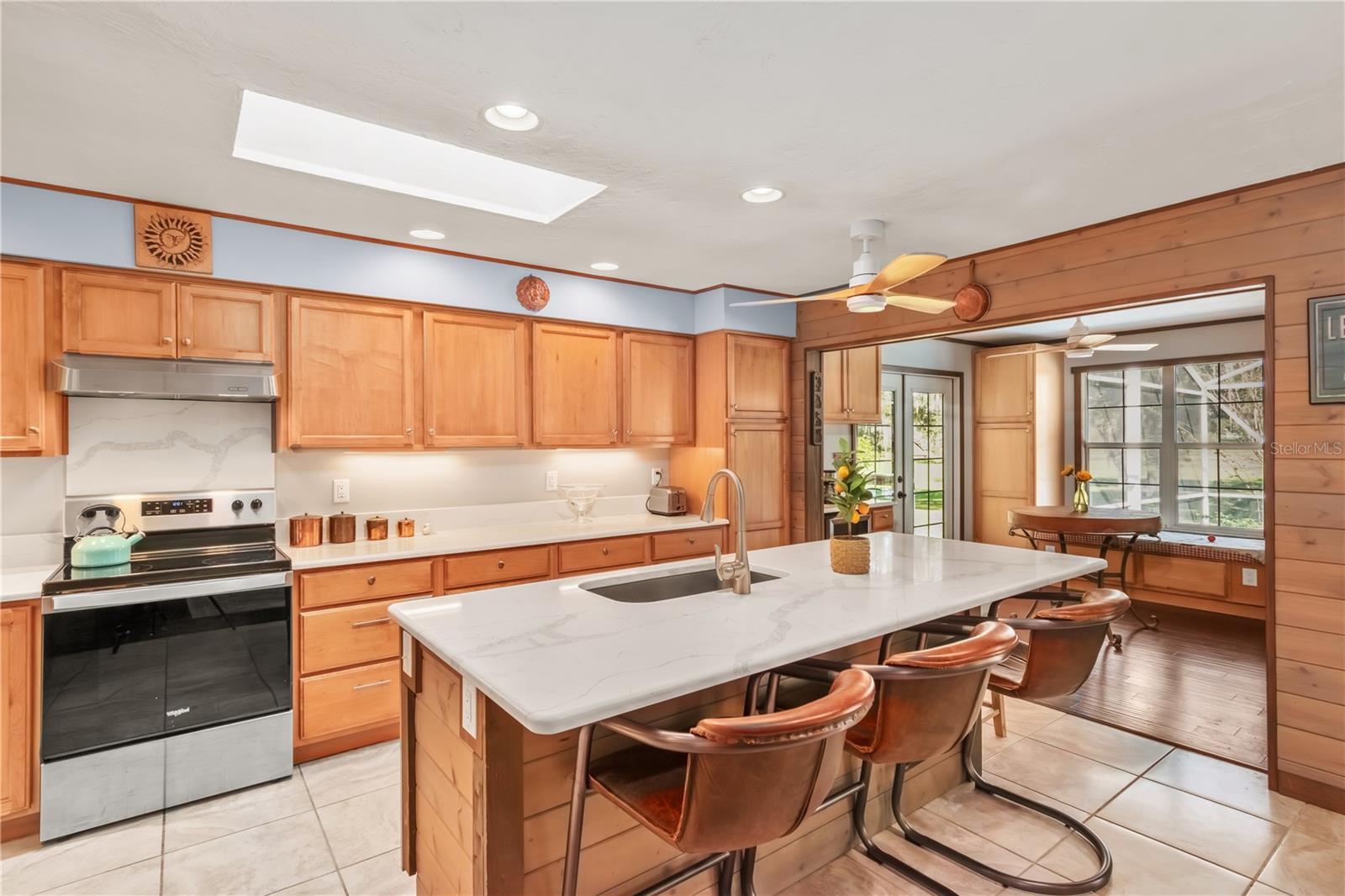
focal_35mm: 16
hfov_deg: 95.0
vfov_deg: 72.0
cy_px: 448
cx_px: 672
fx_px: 616
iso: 250
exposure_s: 1/8
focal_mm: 11
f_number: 9
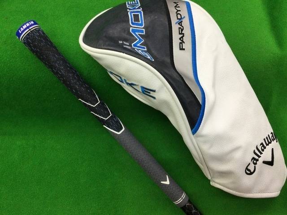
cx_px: 144
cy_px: 108
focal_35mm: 31
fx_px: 257
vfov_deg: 45.4
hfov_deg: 58.4
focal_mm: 3.3
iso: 40
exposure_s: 1/30
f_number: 2.4
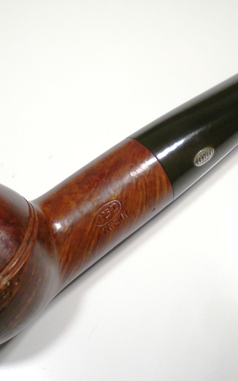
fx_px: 571
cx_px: 105
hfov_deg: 23.5
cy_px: 194
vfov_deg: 36.9
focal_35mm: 55
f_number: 3.1
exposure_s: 1/125
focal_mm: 6.3
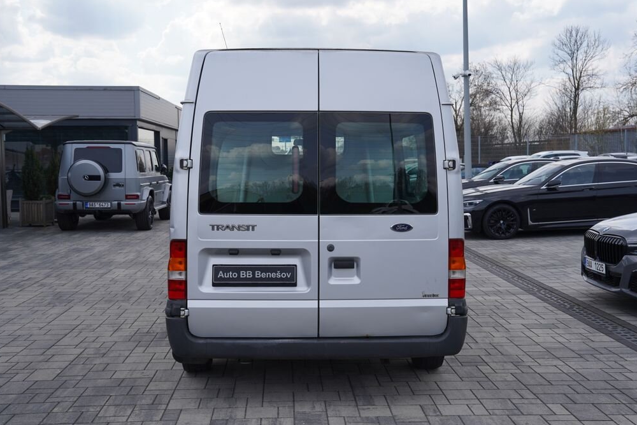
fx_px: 743
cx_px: 318
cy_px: 214
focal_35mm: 42
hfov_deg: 46.4
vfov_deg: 31.9
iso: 100
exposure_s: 1/320
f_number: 7.1
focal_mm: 41
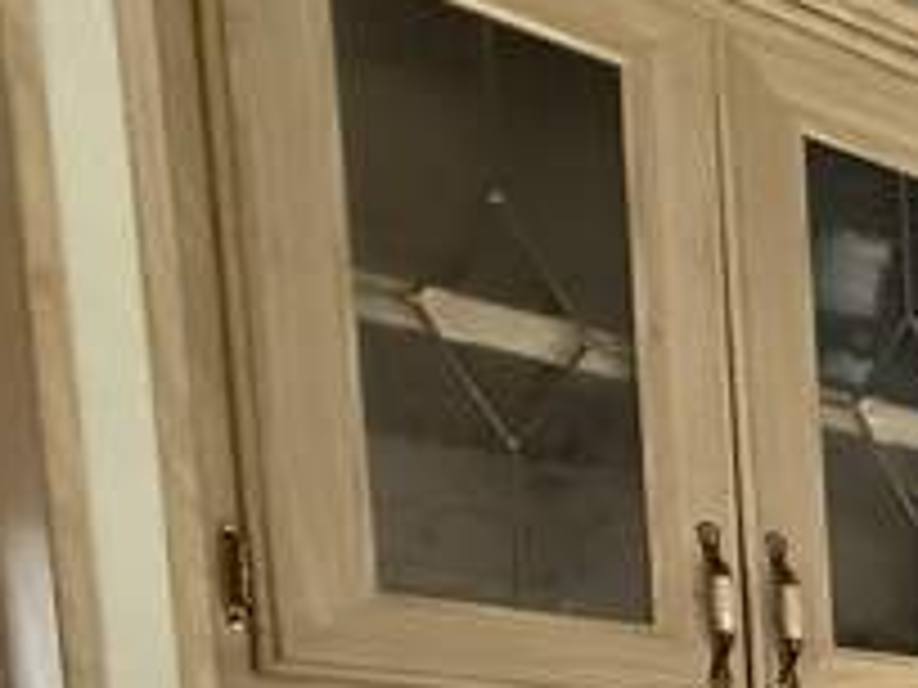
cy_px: 1048
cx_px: 1701
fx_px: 1459
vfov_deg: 21.8
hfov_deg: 21.2
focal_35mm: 55
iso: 800
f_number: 2.2
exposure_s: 1/60
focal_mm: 2.22
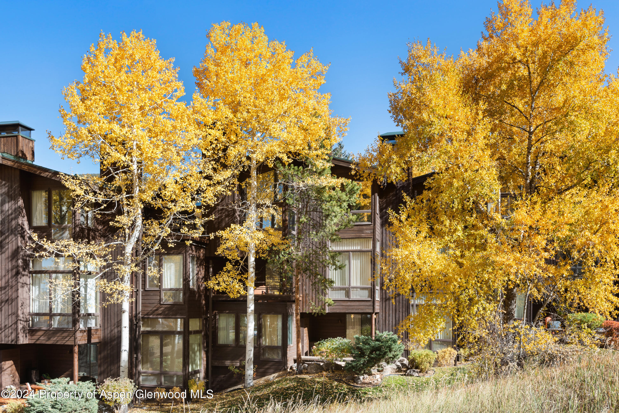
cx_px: 310
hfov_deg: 61.9
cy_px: 206
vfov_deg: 43.6
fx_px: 516
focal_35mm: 30
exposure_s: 1/40
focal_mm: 30
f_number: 7.1
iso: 100
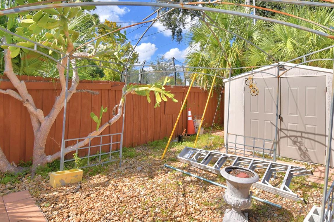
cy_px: 92
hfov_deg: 80.0
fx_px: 195
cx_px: 205
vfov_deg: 59.1
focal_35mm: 21
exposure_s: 1/250
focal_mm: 10
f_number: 10
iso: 100
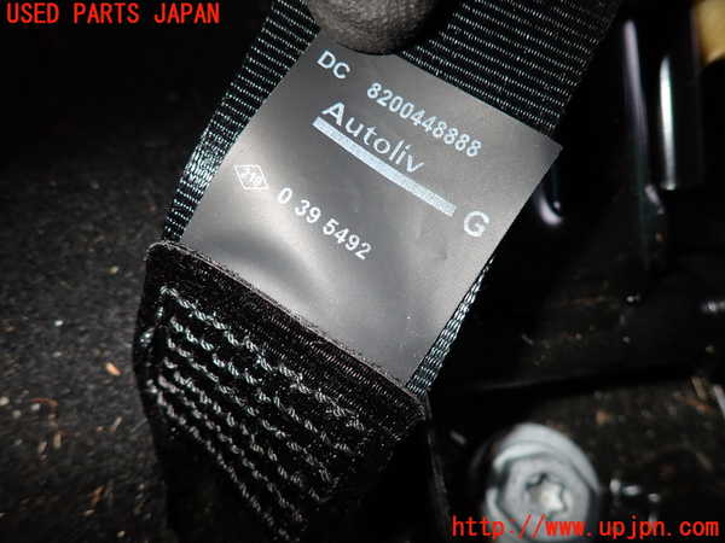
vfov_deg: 54.9
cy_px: 272
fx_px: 524
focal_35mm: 25
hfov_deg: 69.4
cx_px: 362
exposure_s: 1/30
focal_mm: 4.5
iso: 200
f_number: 5.6
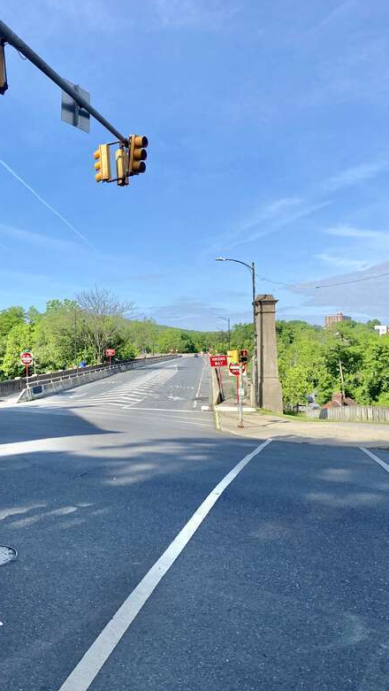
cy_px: 345
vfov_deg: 66.0
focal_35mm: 29
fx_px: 531
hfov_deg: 39.7
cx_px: 127
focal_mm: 4.25
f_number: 1.8
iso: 32
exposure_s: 1/2463
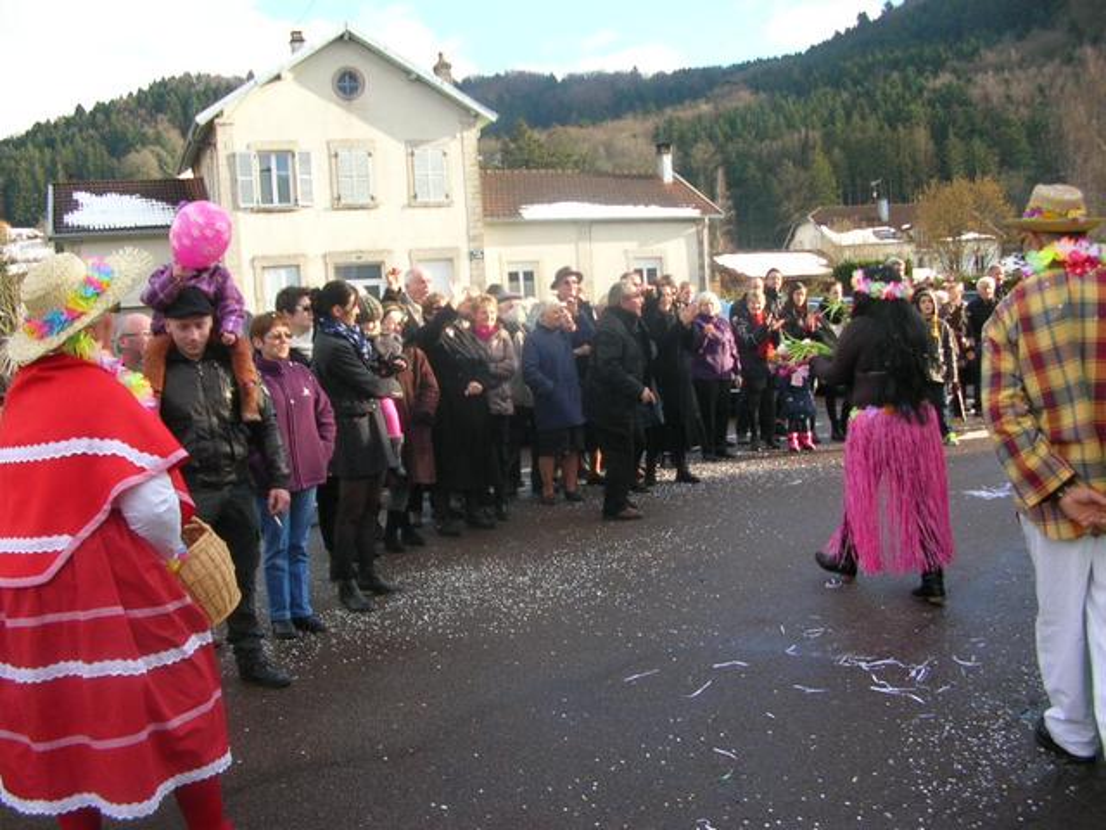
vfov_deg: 40.7
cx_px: 553
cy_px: 415
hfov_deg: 52.6
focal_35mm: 35
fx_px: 1118
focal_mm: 5.8
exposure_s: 1/276
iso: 50
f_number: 2.8
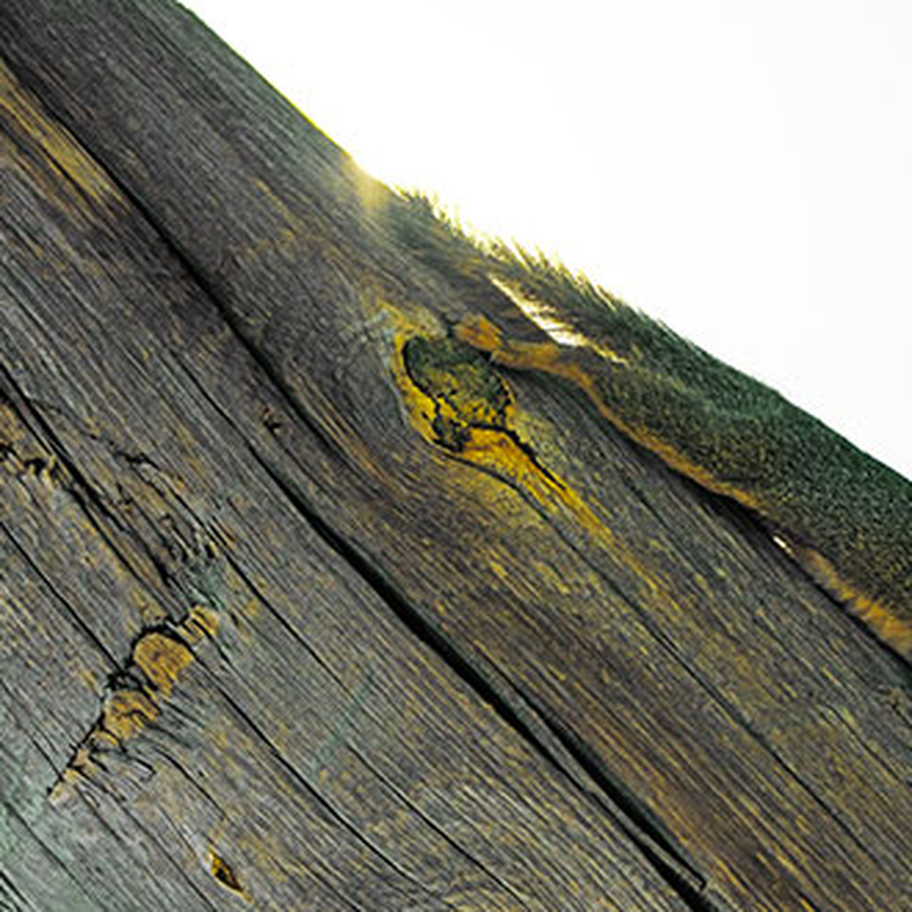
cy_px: 457
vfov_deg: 4.5
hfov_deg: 4.5
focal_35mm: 386
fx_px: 11506
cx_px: 652
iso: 800
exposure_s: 1/2000
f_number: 11
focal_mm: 300
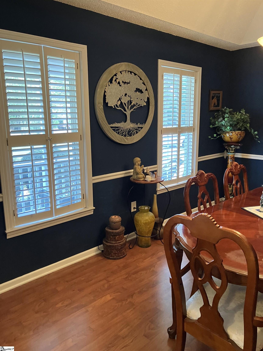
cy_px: 176
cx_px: 132
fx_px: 284
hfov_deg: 49.7
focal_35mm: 28
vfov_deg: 63.4
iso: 250
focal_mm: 3.99
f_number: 1.8
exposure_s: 1/60
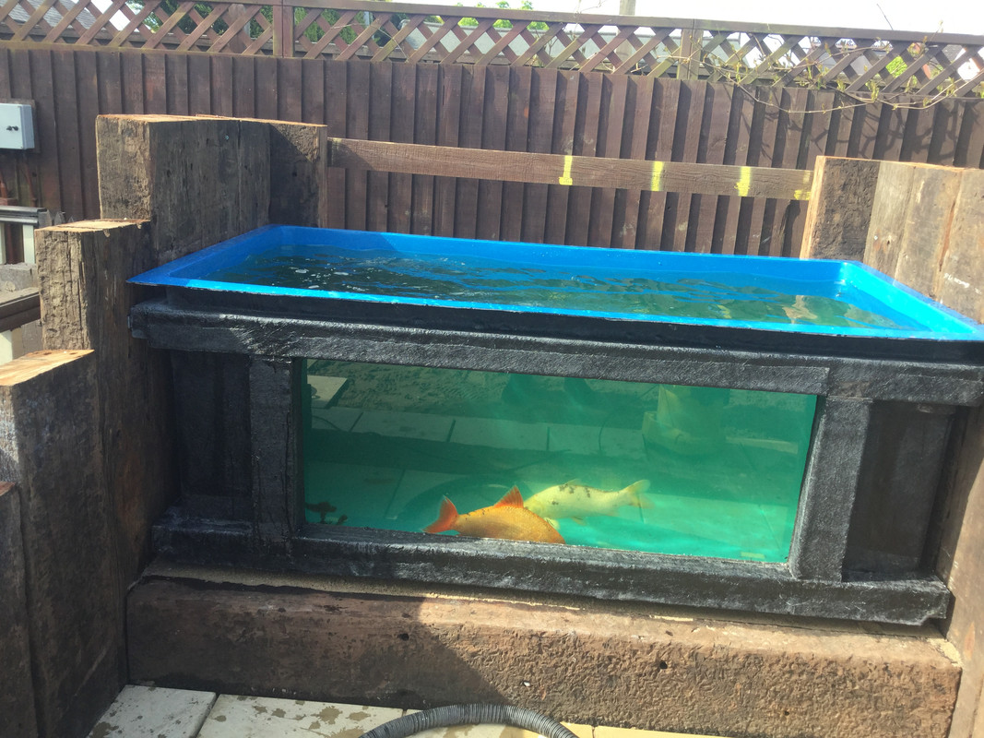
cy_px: 369
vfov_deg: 45.4
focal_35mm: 31
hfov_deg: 58.4
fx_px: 881
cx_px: 492
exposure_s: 1/255
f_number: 2.4
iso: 25
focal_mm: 3.3
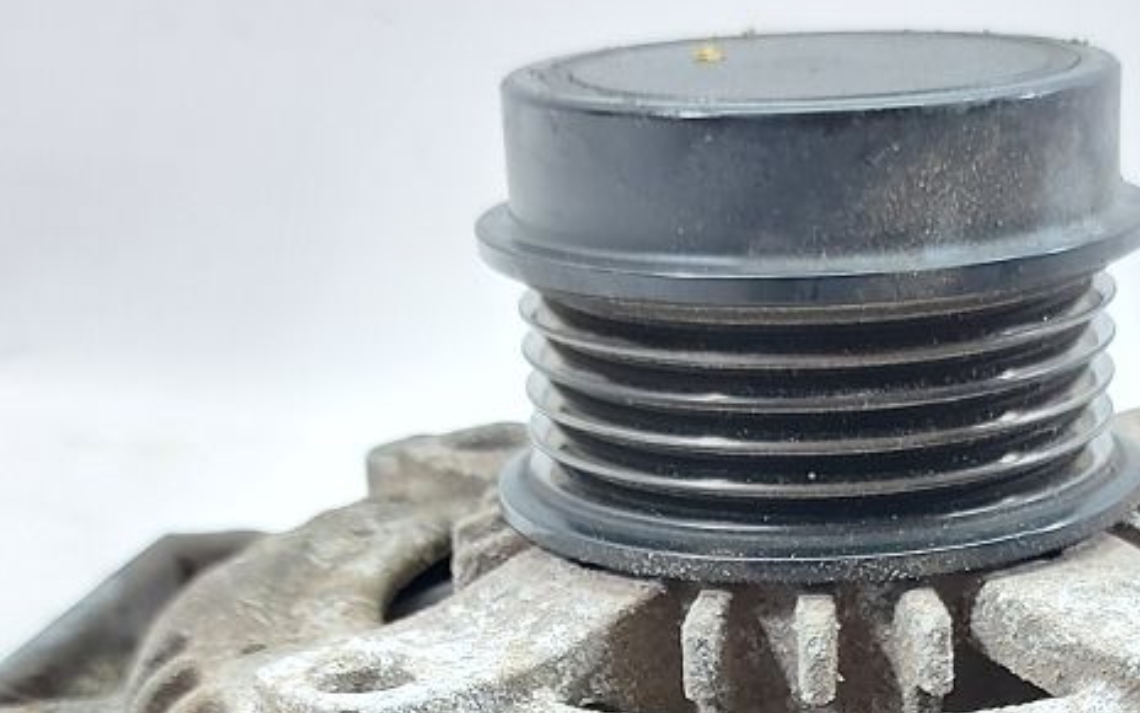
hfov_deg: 26.9
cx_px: 800
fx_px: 2361
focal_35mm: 76
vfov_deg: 16.1
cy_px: 974
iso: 200
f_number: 1.8
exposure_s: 1/33
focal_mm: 5.23
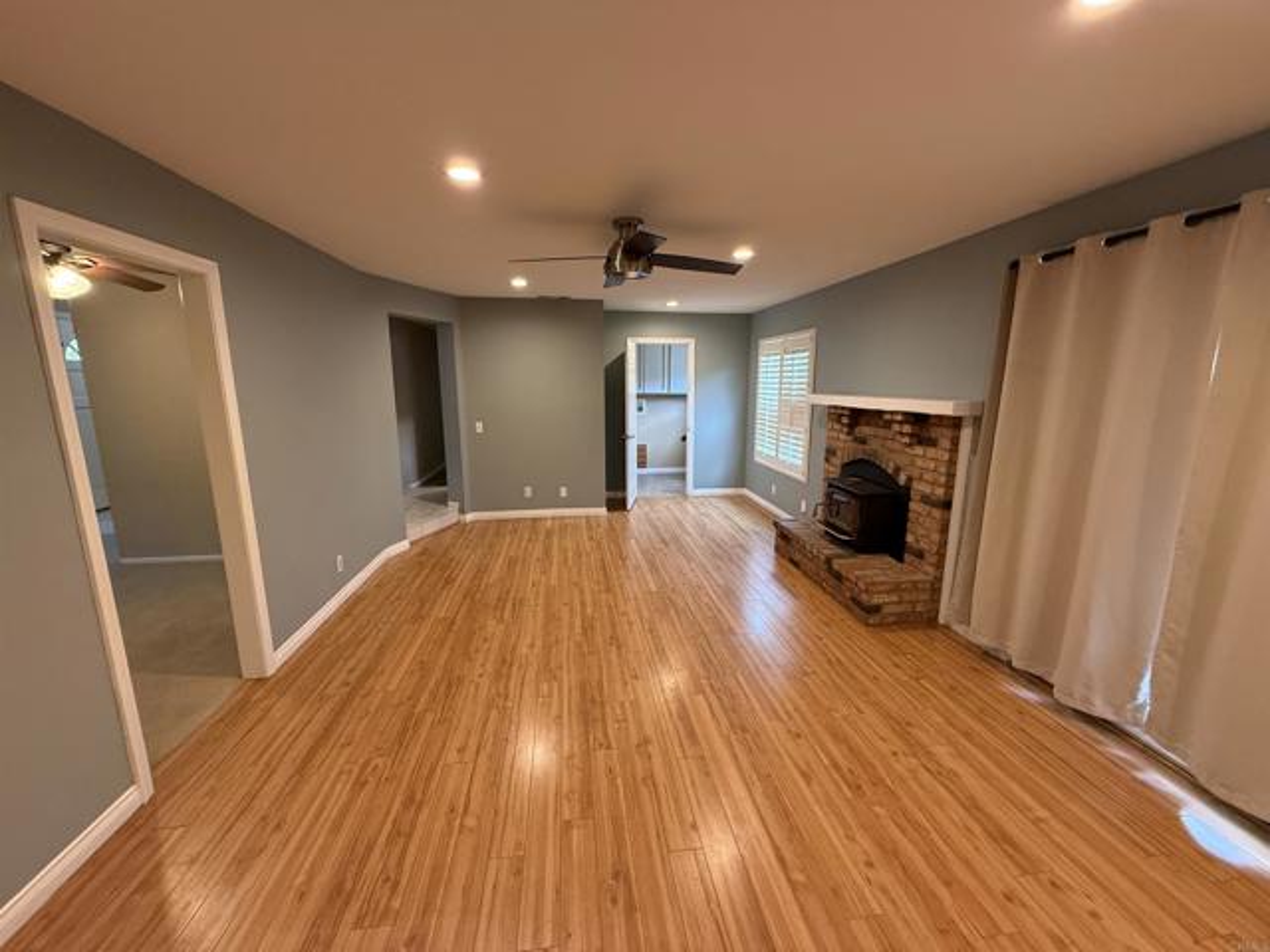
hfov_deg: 102.1
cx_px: 635
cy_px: 476
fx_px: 514
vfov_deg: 85.7
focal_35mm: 14
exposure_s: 1/60
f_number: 2.2
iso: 320
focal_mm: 2.22
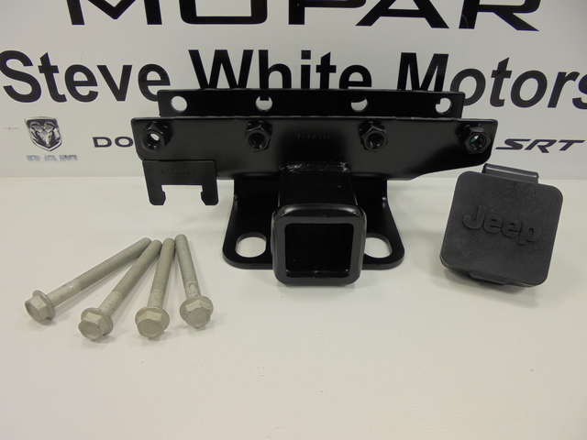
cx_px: 294
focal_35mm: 26
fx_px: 441
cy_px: 220
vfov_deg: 53.1
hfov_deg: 67.3
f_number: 3.5
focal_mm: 4.6
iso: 100
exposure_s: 1/125
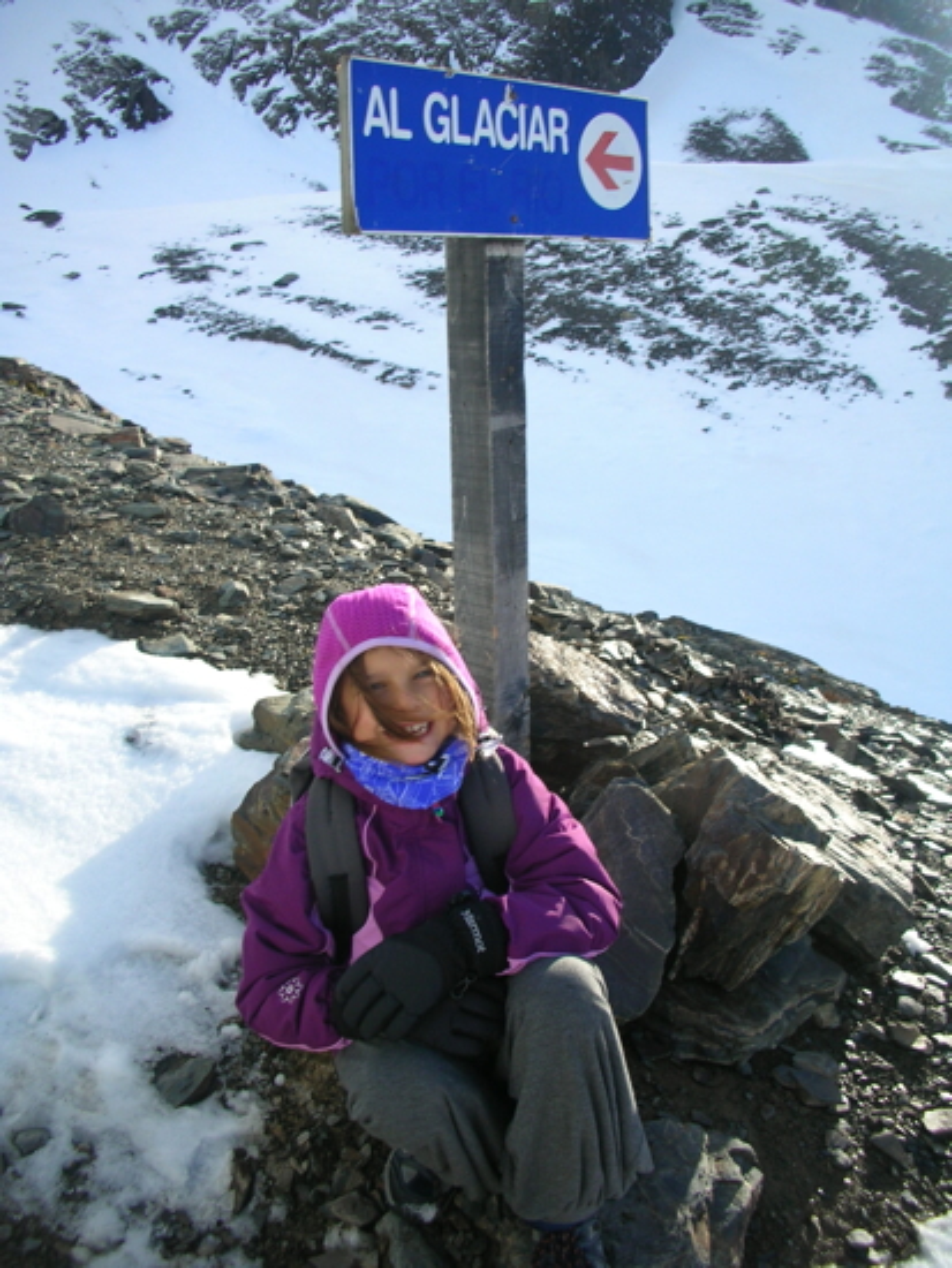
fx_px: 1282
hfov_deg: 40.7
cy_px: 634
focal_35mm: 35
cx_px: 476
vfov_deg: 52.6
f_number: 8.5
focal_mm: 5.8
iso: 50
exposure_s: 1/53
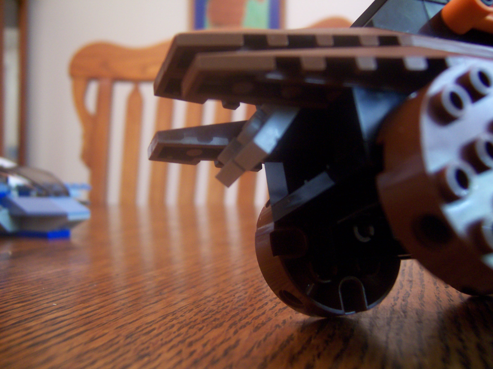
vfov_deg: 42.9
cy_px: 184
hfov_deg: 55.4
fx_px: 470
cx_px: 246
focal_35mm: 33
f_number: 2.8
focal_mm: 5.5
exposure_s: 1/10
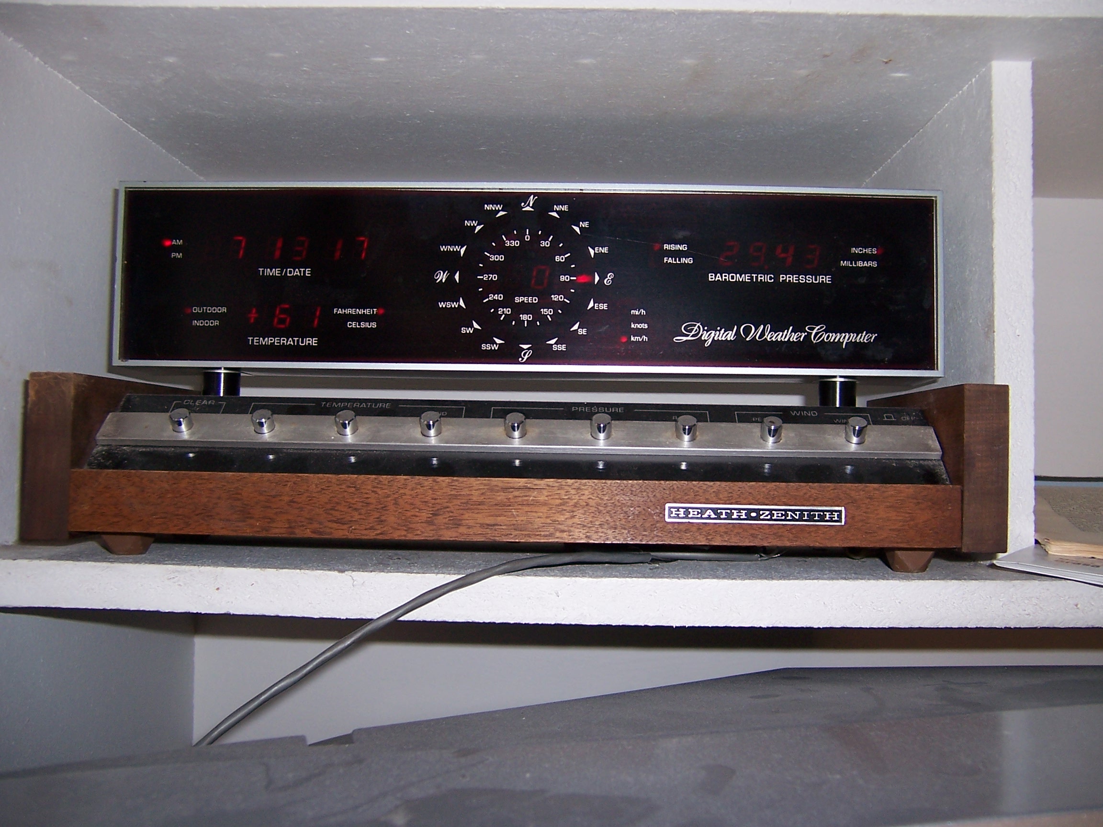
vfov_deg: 42.9
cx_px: 552
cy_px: 414
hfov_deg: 55.4
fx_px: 1052
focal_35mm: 33
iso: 80
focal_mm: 5.5
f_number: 2.8
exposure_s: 1/60
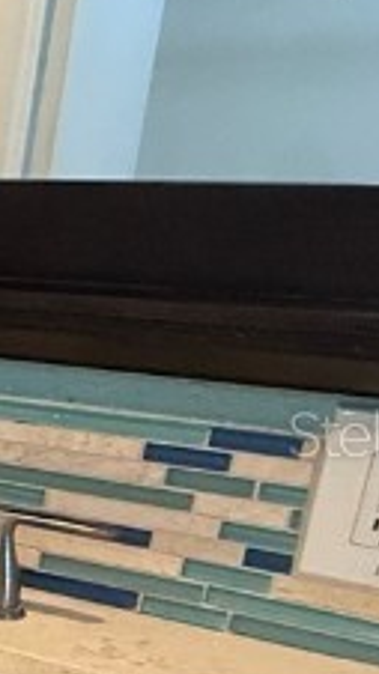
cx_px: -958
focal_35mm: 69
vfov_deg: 30.4
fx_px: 1234
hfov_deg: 9.5
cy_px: 432
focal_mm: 2.22
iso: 250
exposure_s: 1/60
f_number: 2.2
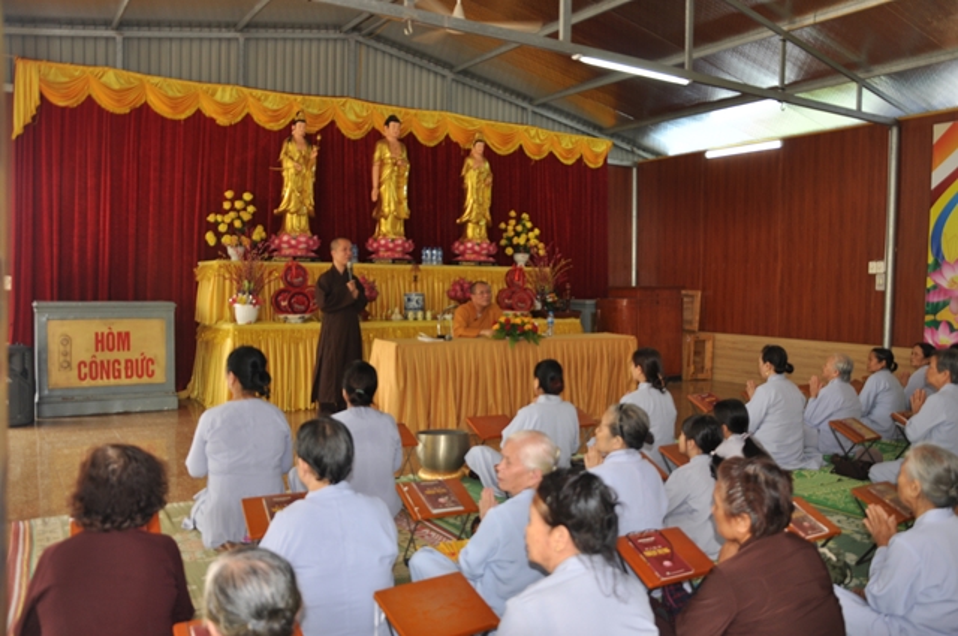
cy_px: 318
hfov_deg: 67.4
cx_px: 479
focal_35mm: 27
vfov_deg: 47.8
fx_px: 718
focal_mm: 18
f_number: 3.5
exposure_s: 1/60
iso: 250
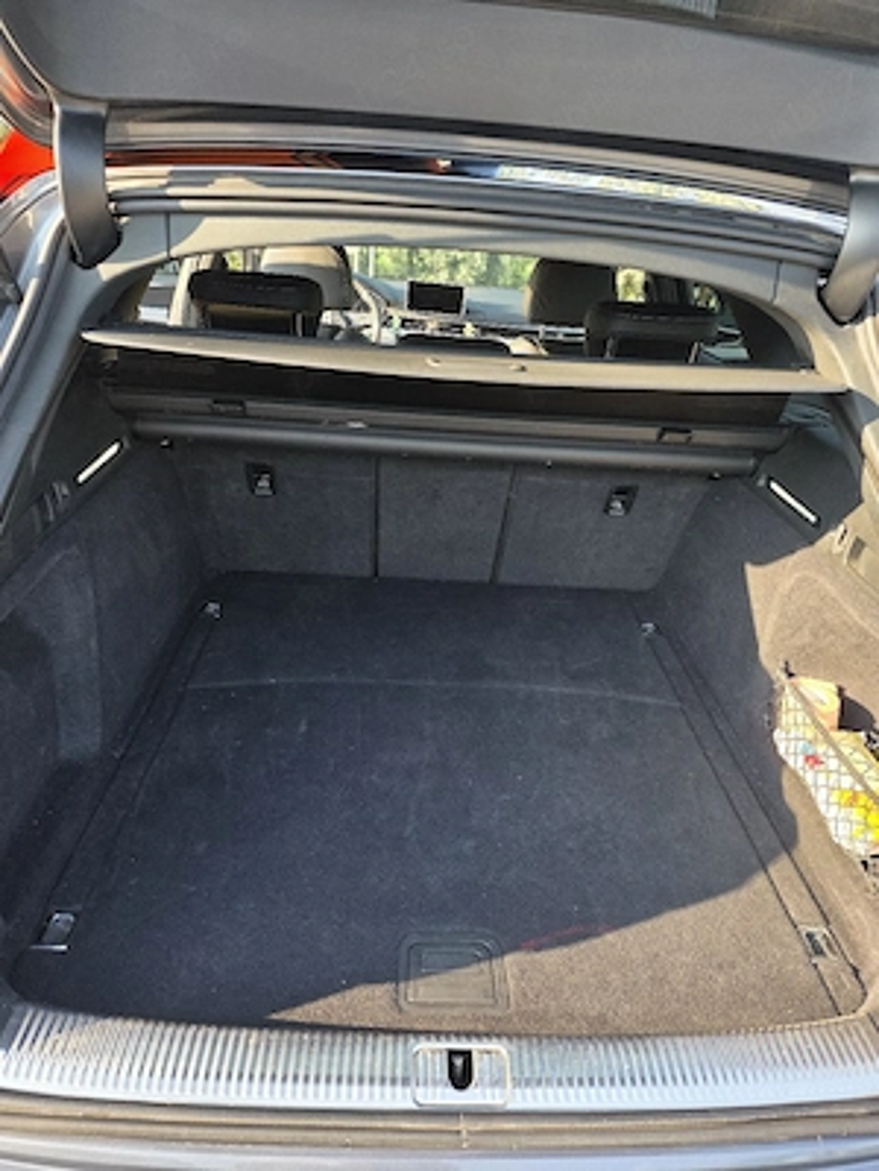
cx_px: 440
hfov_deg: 58.9
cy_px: 586
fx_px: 779
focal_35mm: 23
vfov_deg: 73.9
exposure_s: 1/182
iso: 50
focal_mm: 6.3
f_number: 1.7
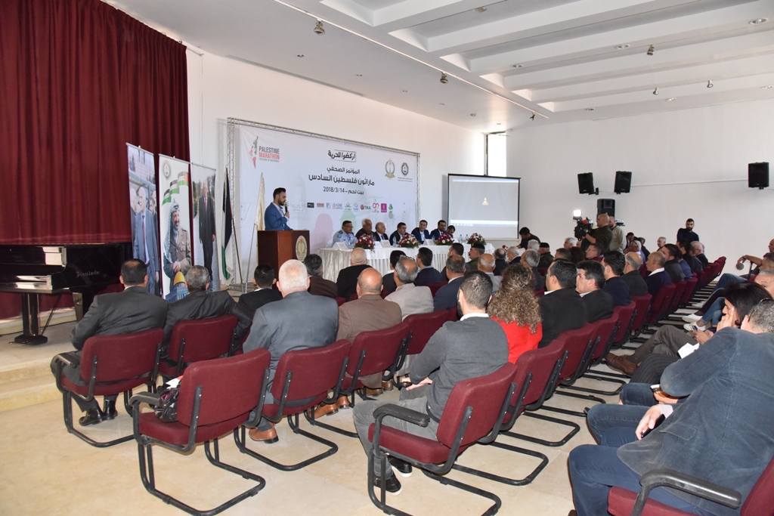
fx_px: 516
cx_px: 387
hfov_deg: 73.7
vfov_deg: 53.1
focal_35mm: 24
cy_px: 258
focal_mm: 24
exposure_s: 1/200
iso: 2500
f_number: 6.3
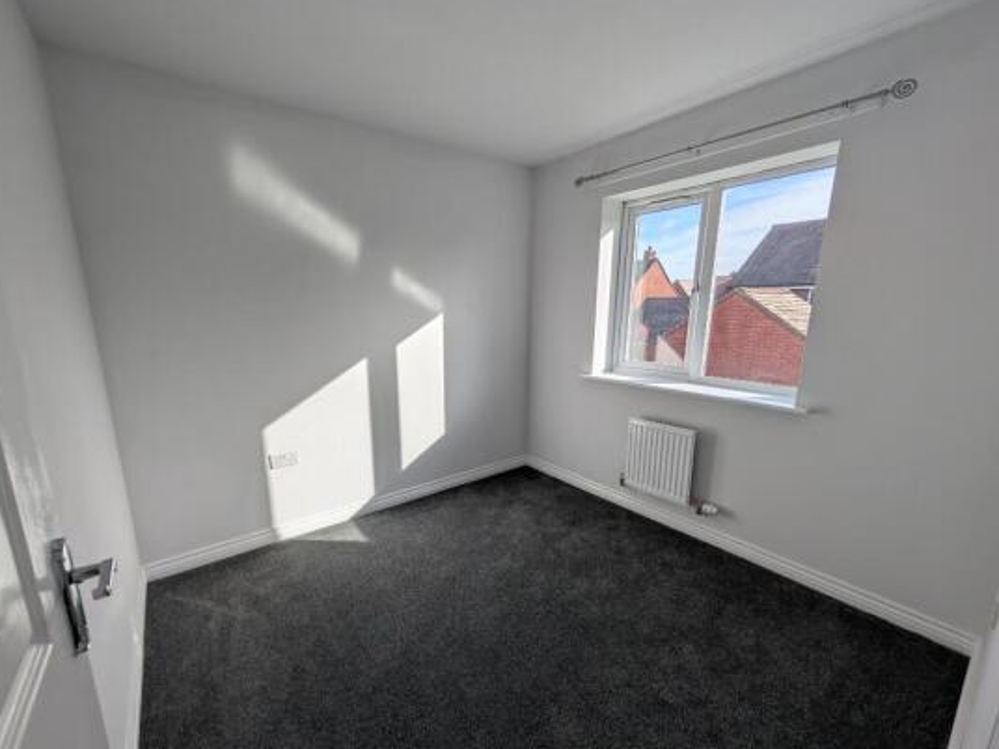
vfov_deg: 89.8
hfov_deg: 106.0
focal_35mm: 13
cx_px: 468
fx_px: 375
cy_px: 396
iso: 54
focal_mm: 2.02
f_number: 1.7
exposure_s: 1/1502
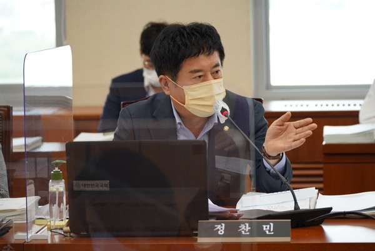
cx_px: 188
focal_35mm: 141
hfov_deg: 14.5
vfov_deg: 9.7
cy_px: 126
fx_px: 1470
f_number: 5
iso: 1250
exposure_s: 1/160
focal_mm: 141
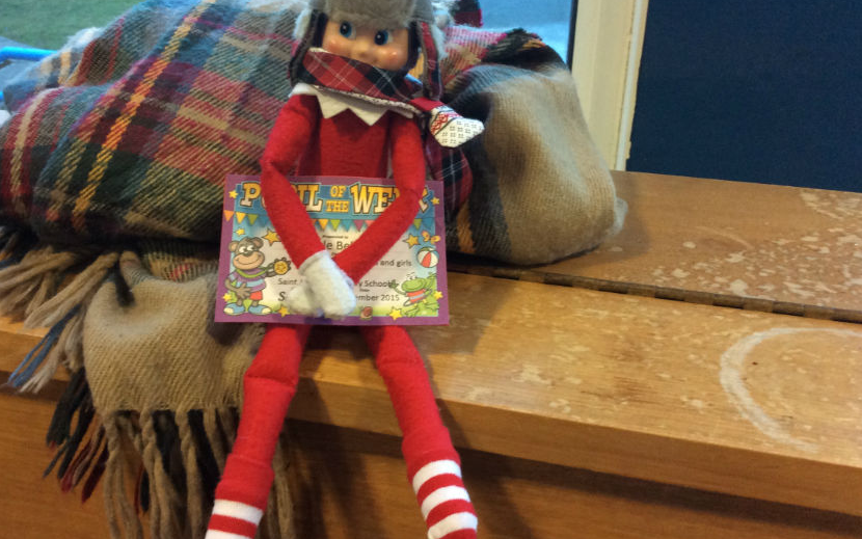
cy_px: 199
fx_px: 940
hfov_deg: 49.2
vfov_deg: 31.8
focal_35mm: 40
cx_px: 383
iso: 125
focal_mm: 3.3
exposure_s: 1/24
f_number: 2.4
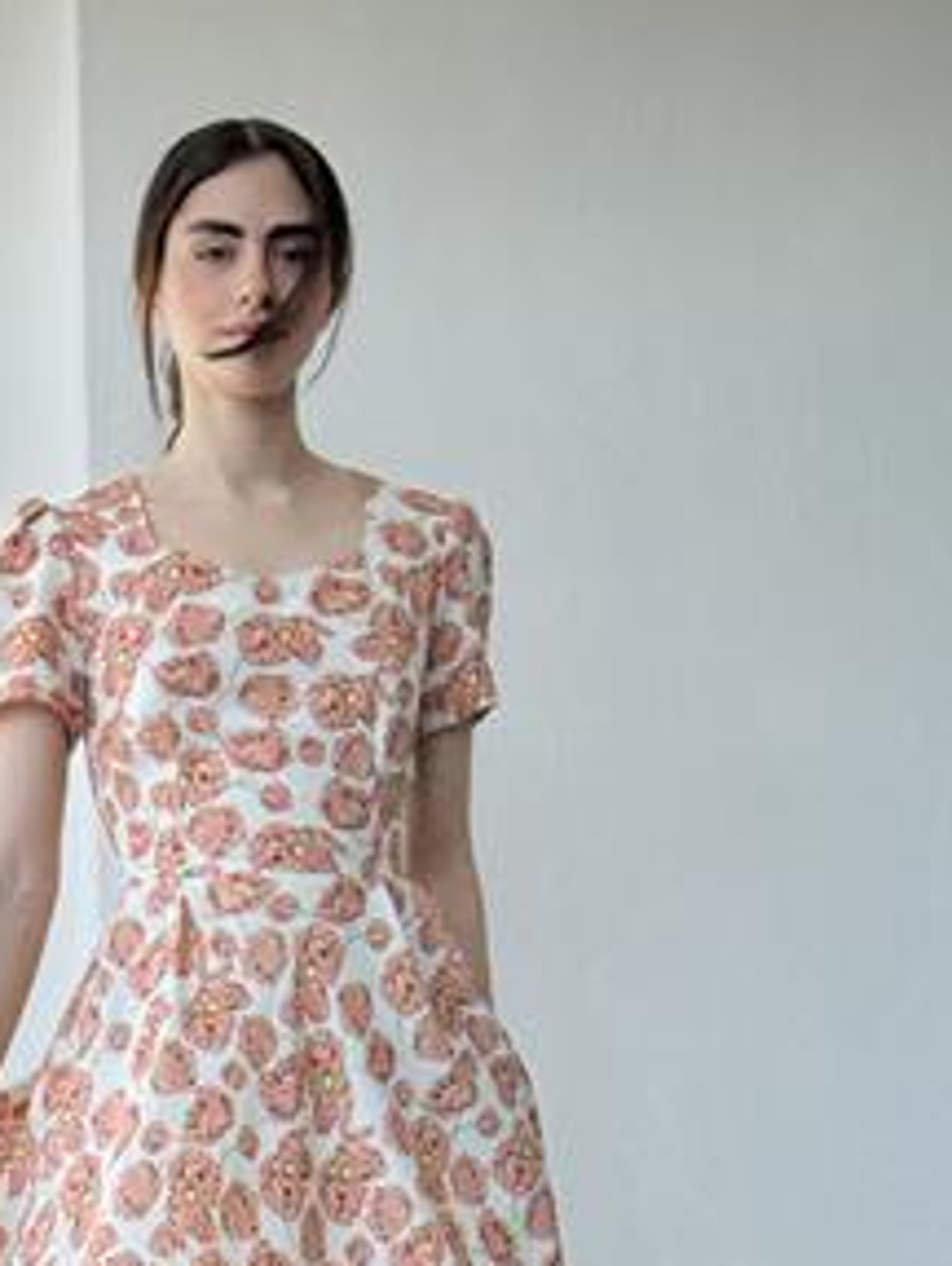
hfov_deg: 16.5
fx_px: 3256
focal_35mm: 89
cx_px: 225
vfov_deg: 21.5
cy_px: 1131
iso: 64
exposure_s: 1/756
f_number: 1.78
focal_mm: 6.76
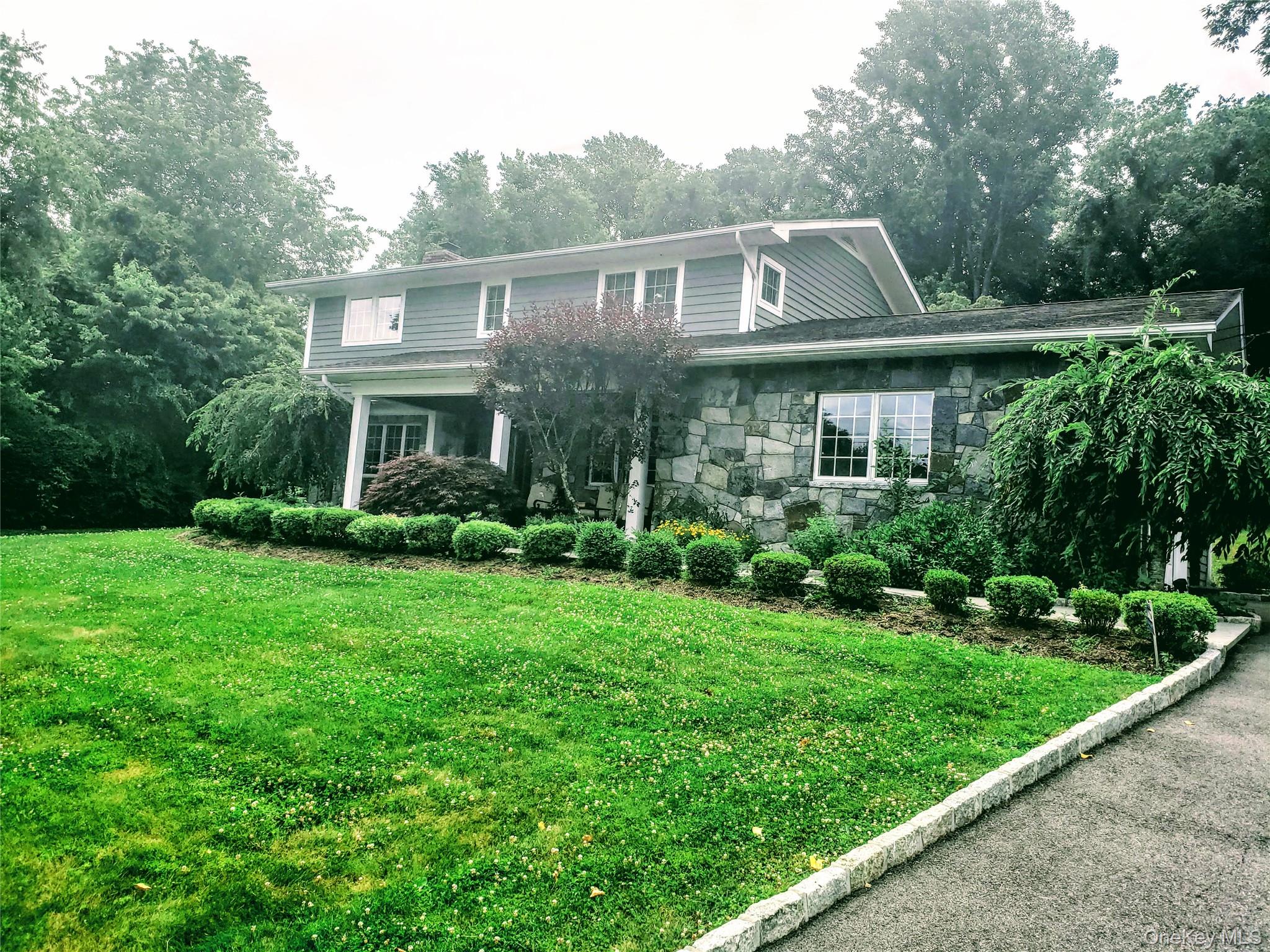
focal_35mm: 26
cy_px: 476
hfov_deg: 67.3
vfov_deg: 53.1
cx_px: 635
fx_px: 954
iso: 50
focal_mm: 4.3
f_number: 2.4
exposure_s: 1/1391
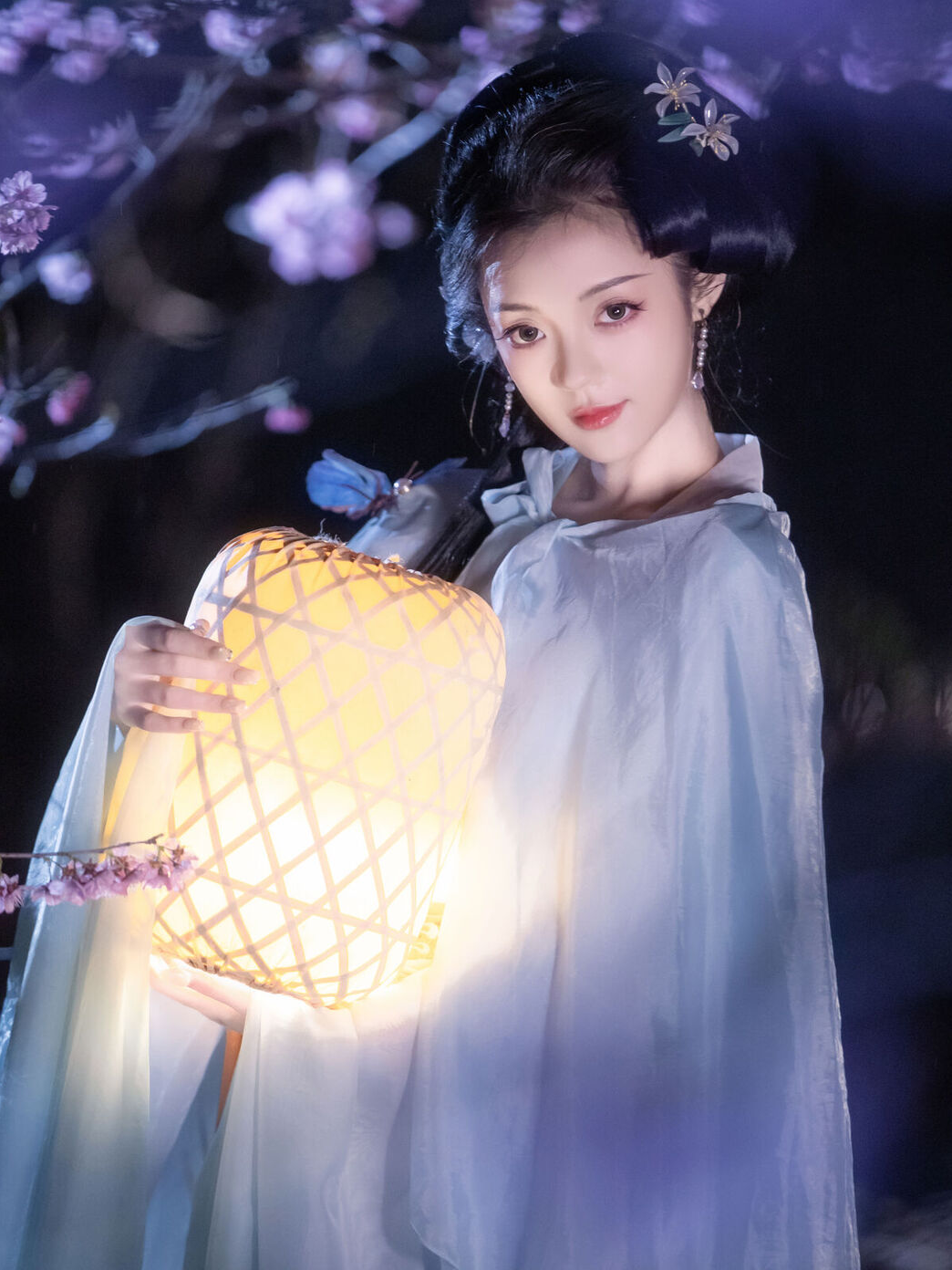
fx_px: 6784
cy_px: 580
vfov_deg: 10.7
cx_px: 478
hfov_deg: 8.0
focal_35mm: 185
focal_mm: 170
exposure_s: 1/200
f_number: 2.8
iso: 4000
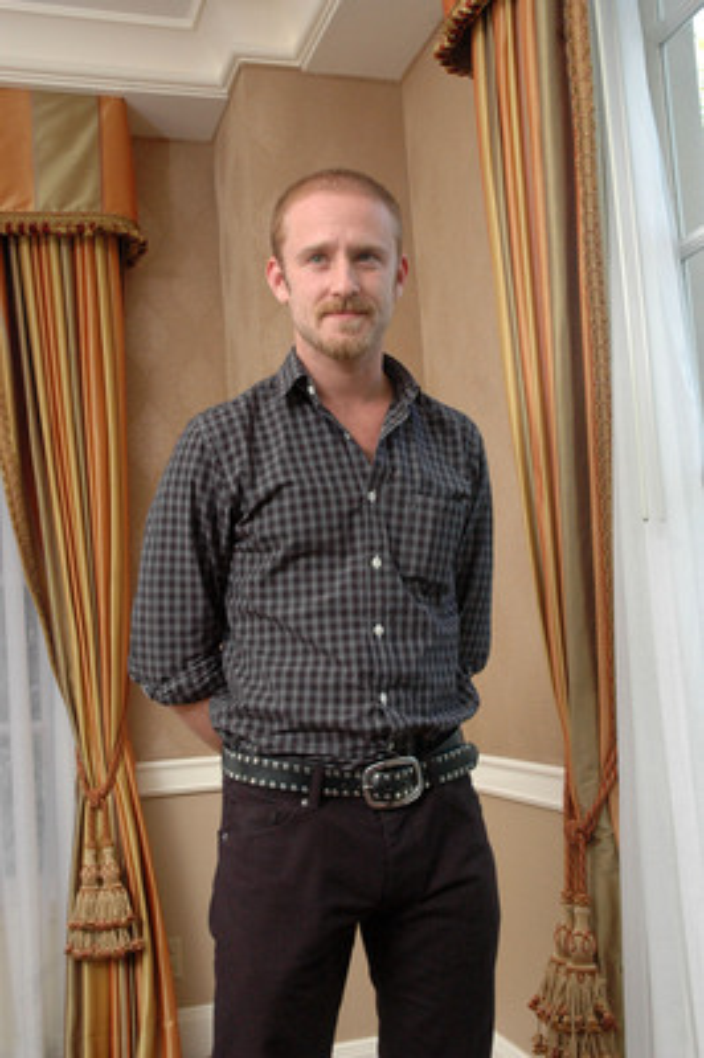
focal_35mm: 40
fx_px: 1190
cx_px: 352
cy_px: 529
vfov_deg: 48.0
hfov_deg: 33.0
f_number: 6.3
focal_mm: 27
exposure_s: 1/200
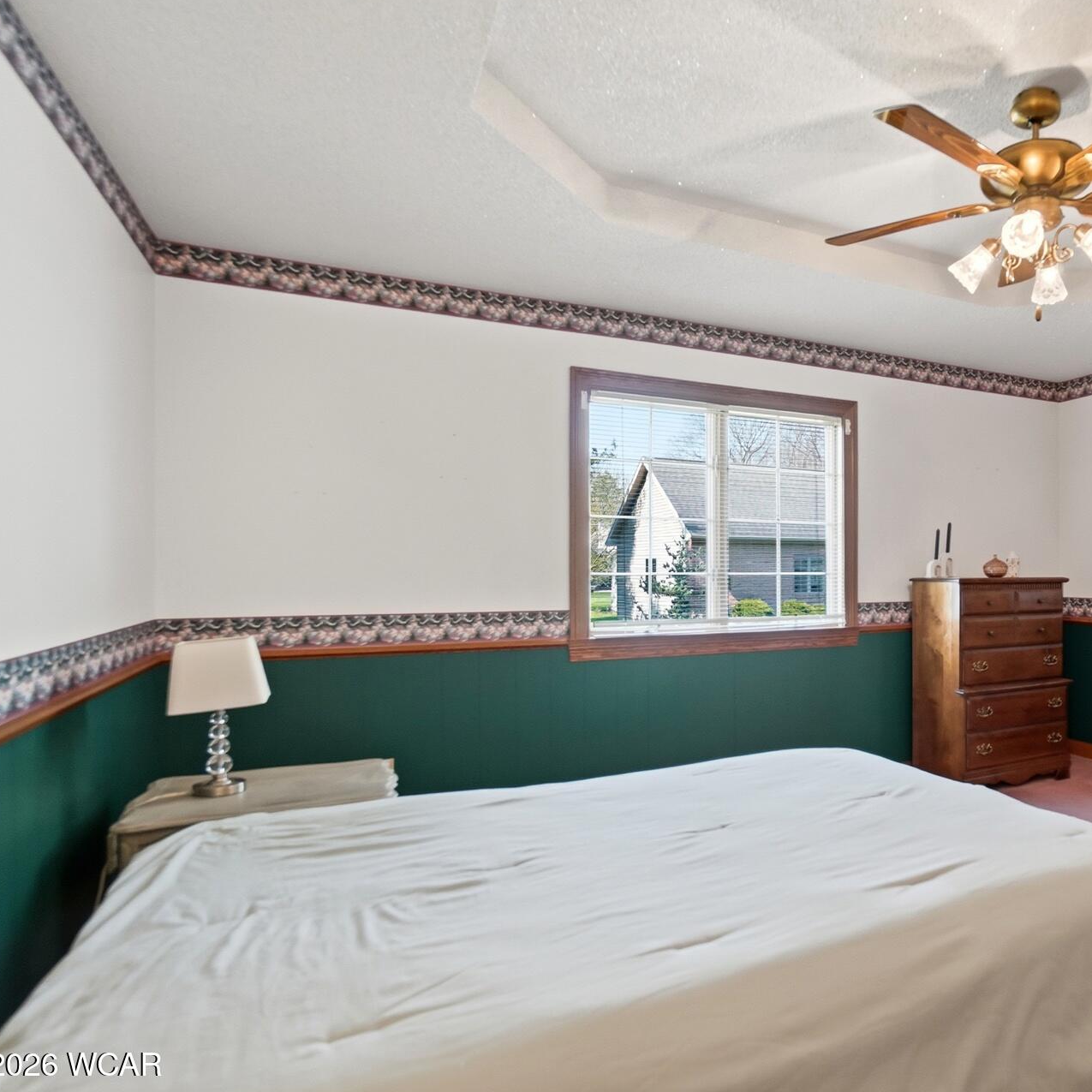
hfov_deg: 70.0
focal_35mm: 20
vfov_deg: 74.8
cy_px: 546
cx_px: 816
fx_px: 714
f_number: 4
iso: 125
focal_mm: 10
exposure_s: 1/350
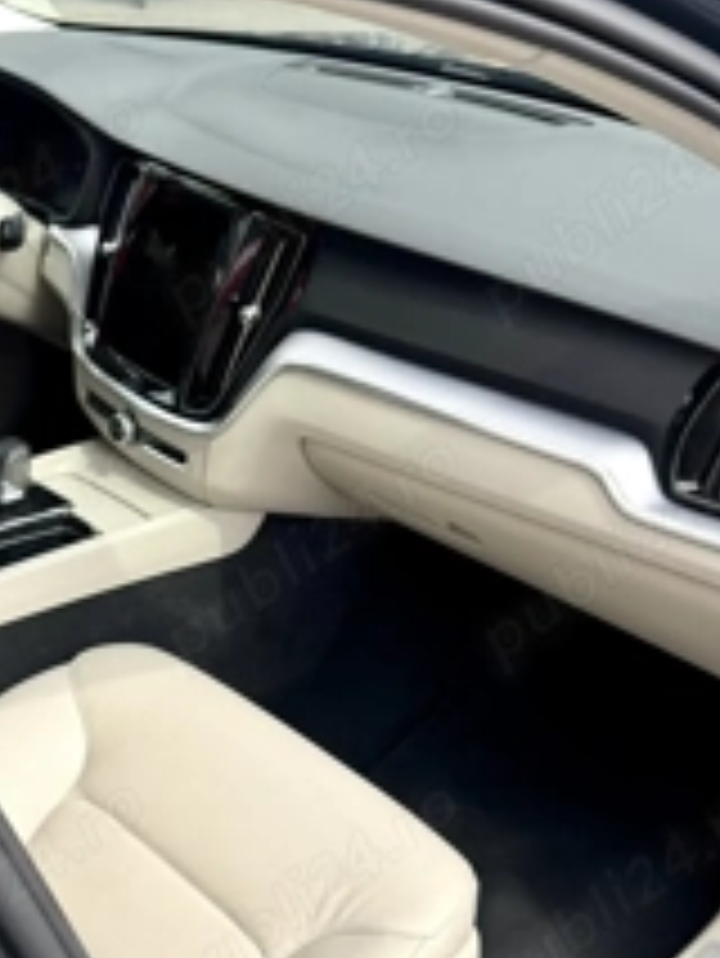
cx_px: 153
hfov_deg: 31.5
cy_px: 625
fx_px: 1247
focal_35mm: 45
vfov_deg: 41.6
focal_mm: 6.76
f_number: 1.78
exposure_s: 1/938
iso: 80
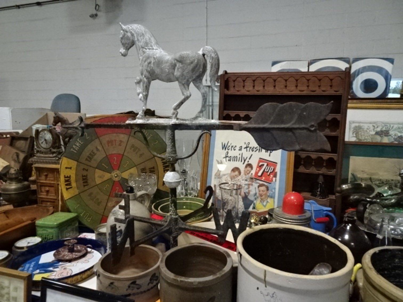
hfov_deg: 71.6
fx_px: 279
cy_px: 151
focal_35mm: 24
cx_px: 202
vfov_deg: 56.8
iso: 1250
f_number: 3.5
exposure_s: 1/125
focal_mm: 4.1
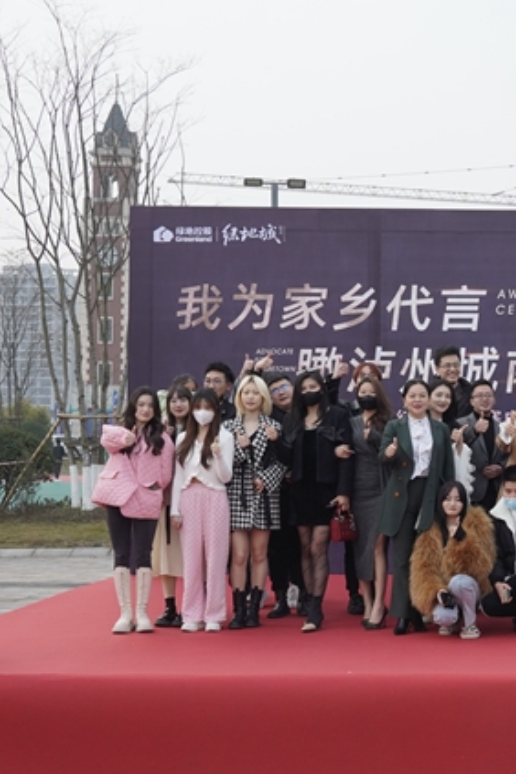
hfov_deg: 21.8
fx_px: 1268
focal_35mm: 59
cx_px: 560
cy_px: 387
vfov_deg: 33.9
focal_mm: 26
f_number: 11
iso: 400
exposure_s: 1/200
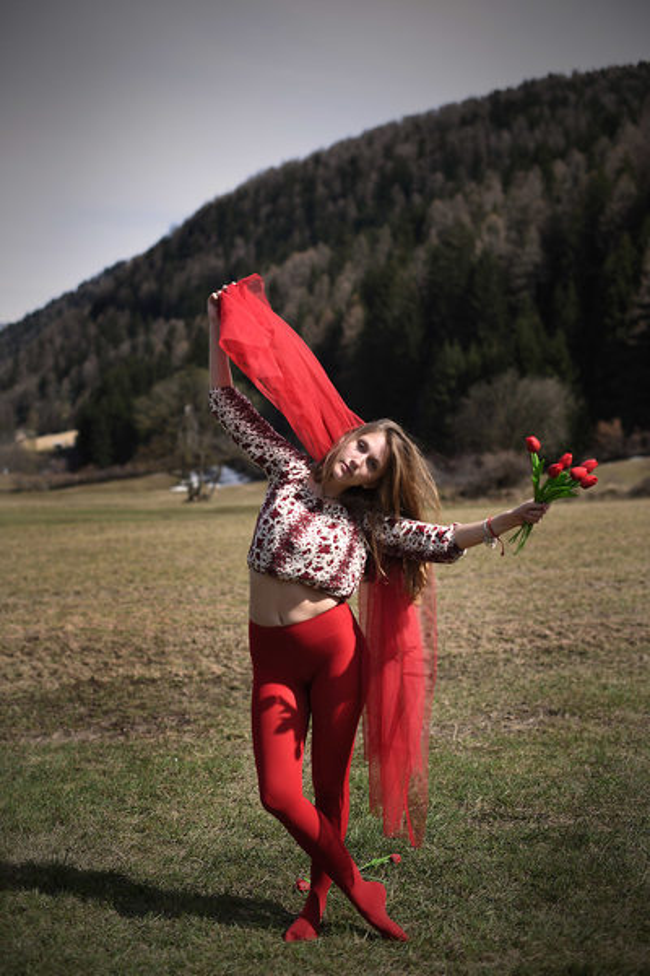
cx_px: 325
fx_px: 1354
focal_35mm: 50
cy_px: 488
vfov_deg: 39.6
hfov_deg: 27.0
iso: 80
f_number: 2.5
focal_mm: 50
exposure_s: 1/2000
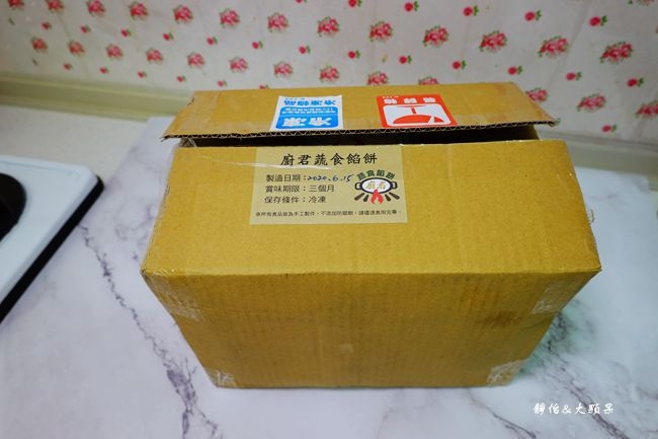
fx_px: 439
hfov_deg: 73.8
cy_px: 220
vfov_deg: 53.1
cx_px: 329
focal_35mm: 24
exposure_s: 1/30
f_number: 2.8
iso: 200
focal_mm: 9
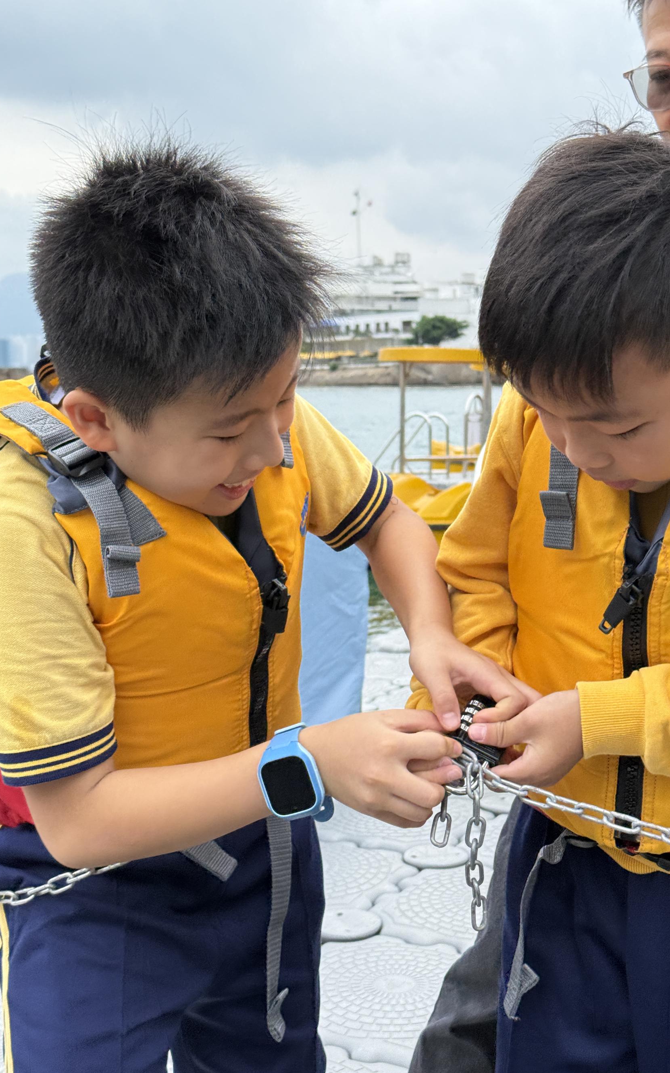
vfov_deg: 39.6
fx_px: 1490
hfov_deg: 25.3
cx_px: 391
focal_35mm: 51
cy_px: 537
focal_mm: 6.76
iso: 64
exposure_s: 1/1883
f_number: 1.78
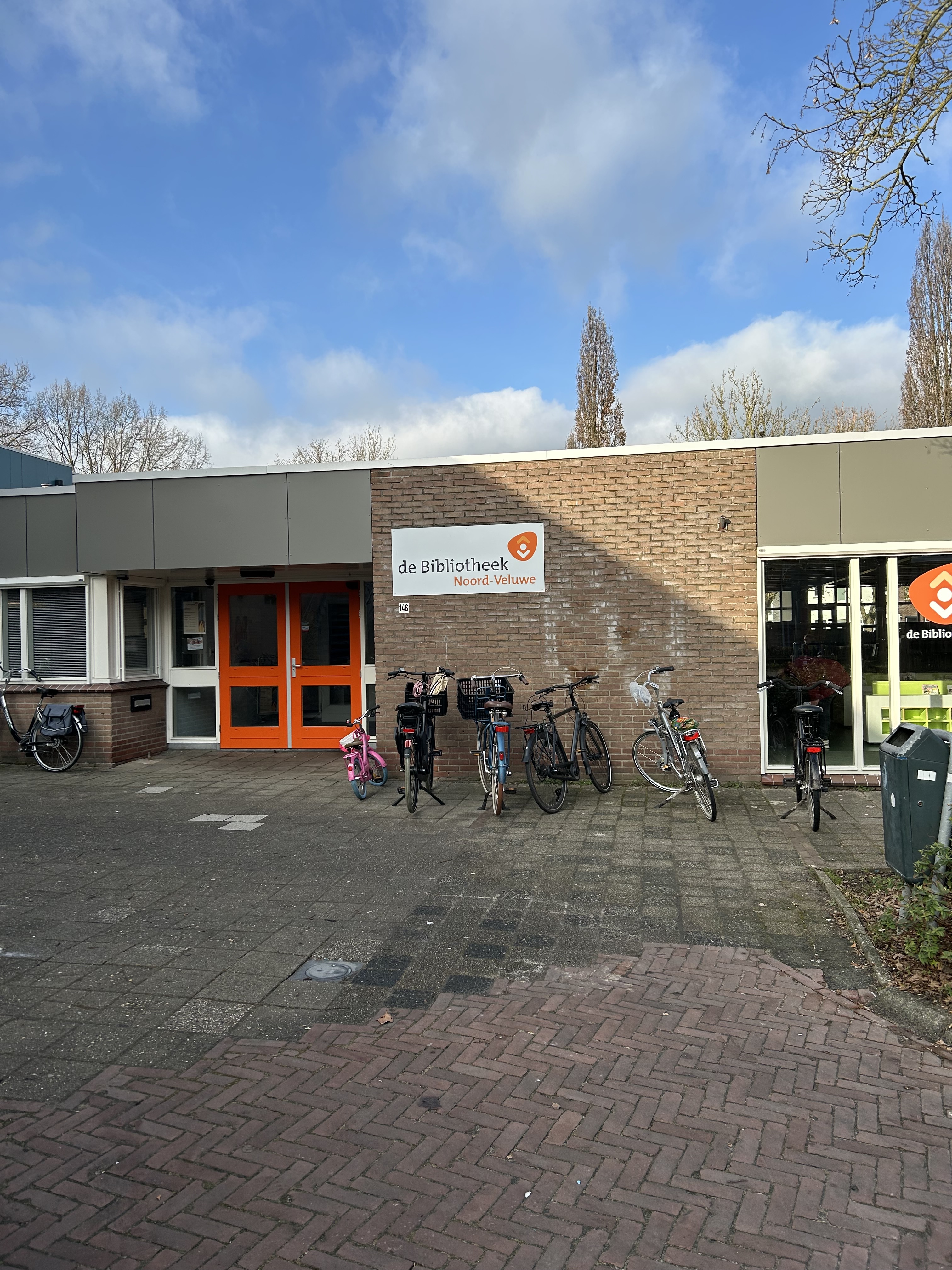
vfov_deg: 67.3
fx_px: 953
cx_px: 476
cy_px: 635
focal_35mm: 26
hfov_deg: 53.1
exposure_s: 1/2083
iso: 50
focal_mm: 5.7
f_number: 1.5
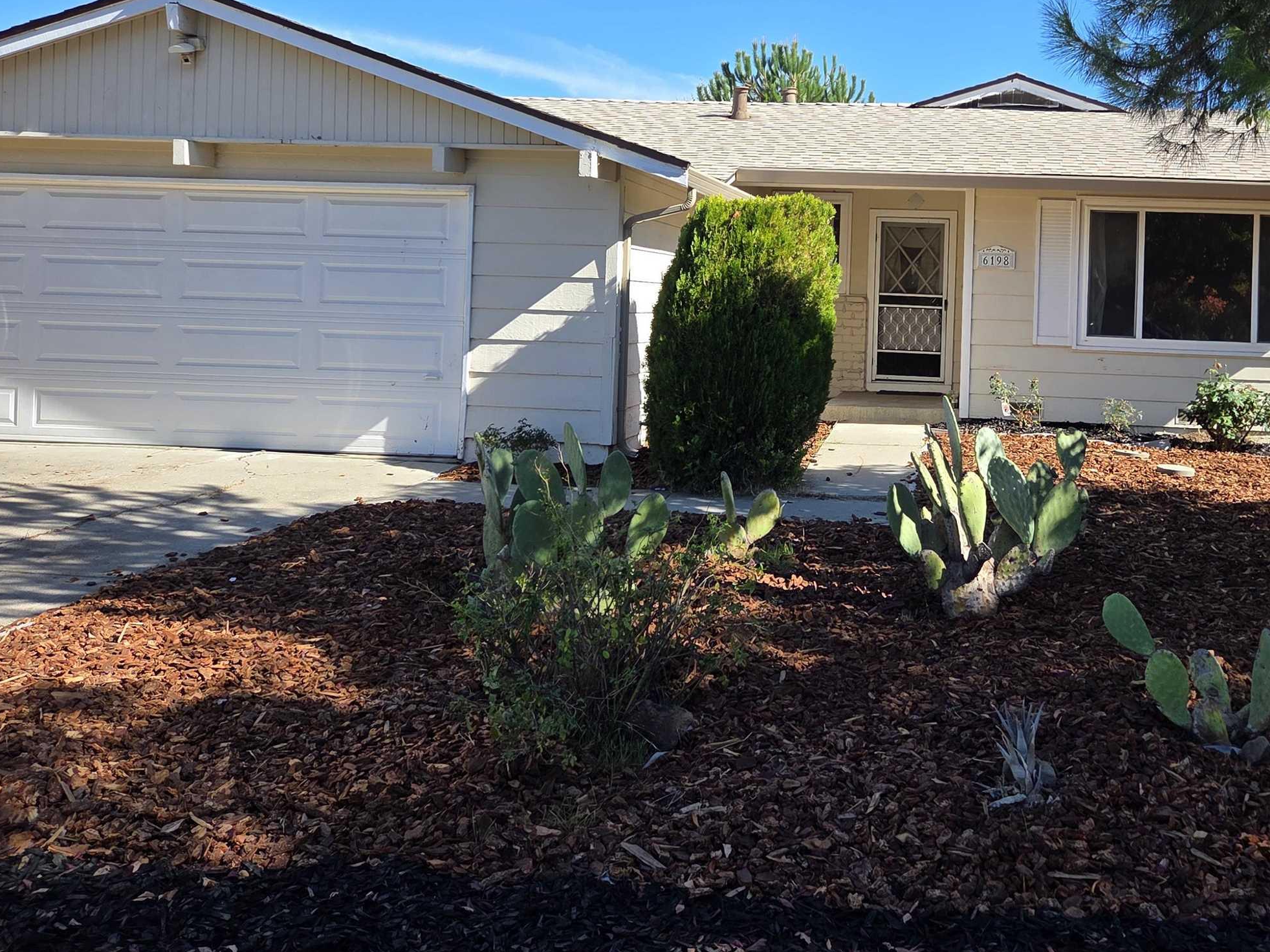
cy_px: 276
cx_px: 877
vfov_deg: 38.9
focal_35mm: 36
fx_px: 1321
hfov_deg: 50.2
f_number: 1.8
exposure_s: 1/2531
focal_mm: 5.4
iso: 80
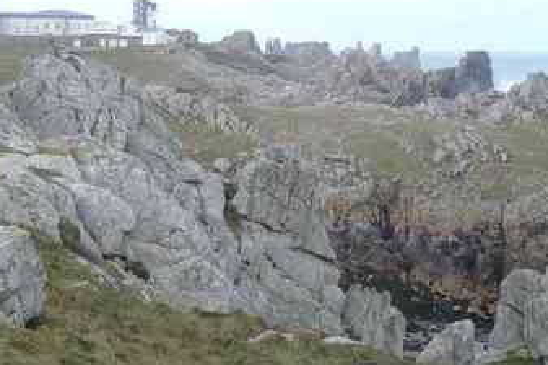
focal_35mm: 96
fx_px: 1460
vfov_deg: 14.2
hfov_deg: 21.2
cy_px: 101
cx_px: 241
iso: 100
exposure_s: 1/500
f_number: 2.8
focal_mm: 5.8
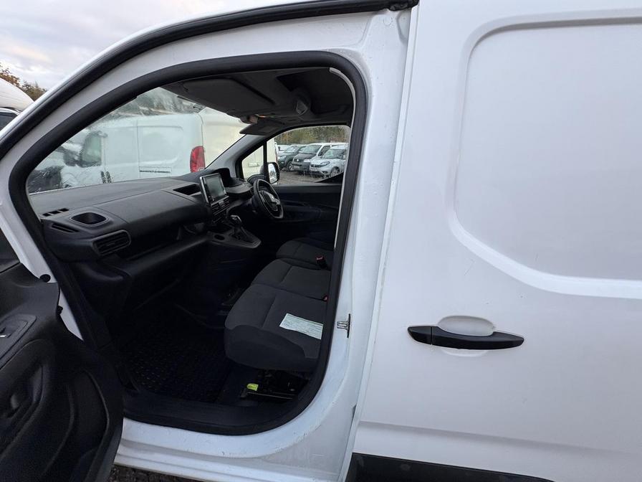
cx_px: 321
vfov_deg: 85.7
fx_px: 260
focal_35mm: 14
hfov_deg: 102.1
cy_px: 241
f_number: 2.2
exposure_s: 1/99
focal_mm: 2.22
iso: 64
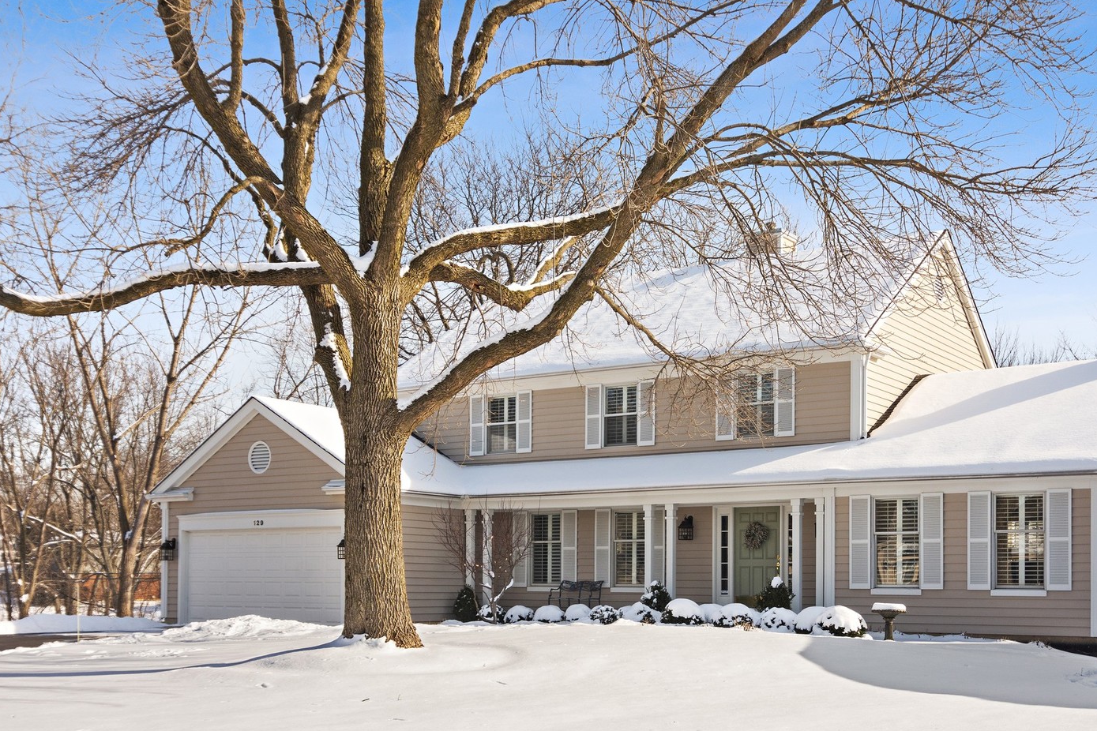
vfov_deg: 31.9
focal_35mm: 42
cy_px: 402
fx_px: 1280
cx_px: 622
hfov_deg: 46.3
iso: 200
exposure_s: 1/640
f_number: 8
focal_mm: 24
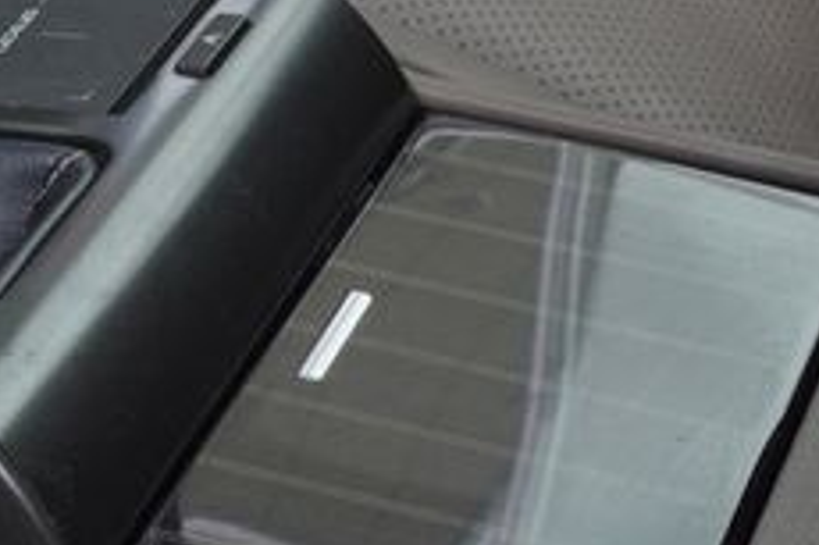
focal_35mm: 171
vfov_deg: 8.0
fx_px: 3896
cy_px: 176
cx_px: -36
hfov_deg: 11.8
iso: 160
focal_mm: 41
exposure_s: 1/15
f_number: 13
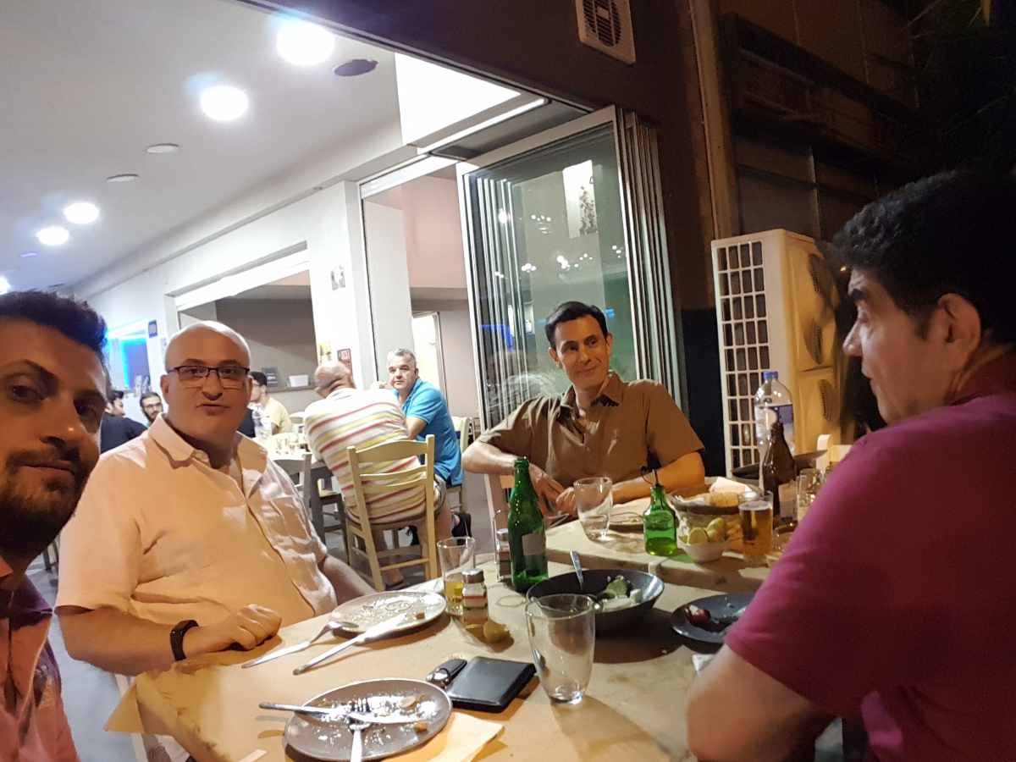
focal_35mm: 21
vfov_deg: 63.4
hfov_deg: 79.0
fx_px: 616
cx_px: 508
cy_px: 381
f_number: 1.7
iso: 400
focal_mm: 2.1
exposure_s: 1/13
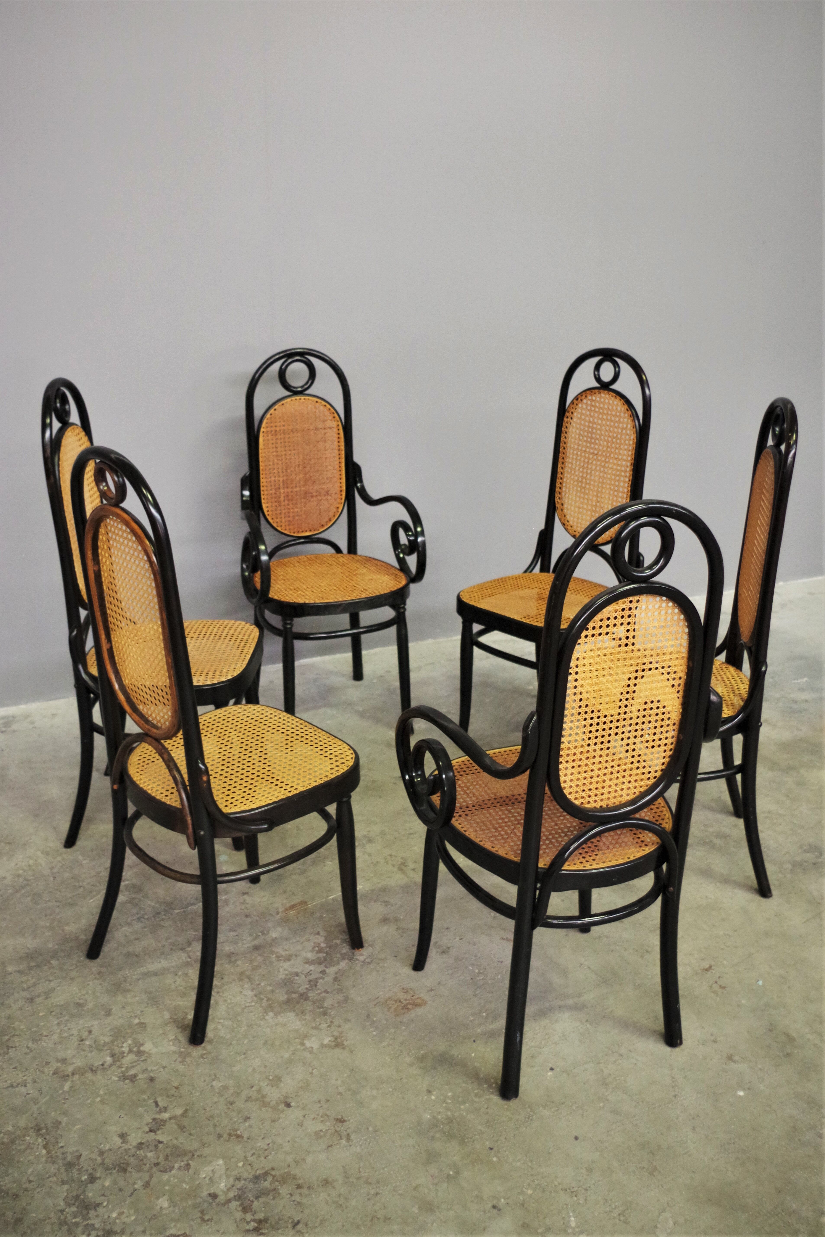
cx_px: 412
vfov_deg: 55.8
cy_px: 618
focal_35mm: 34
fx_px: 1169
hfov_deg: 38.9
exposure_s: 1/60
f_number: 4
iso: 1600
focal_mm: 23.13
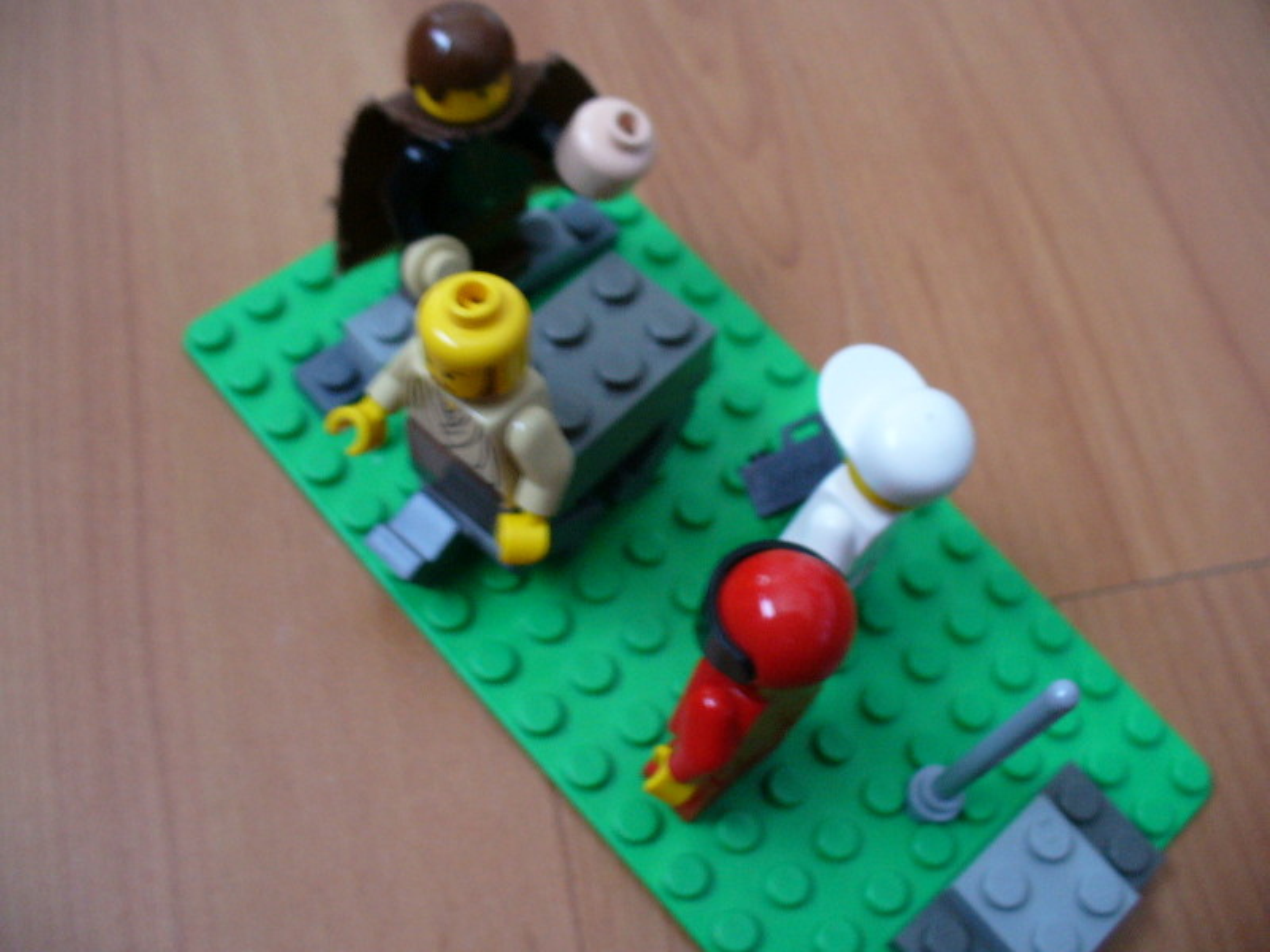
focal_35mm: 37
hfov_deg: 50.1
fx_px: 1357
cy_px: 476
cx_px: 635
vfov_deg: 38.7
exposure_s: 1/8
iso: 200
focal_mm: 6.1
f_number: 2.8
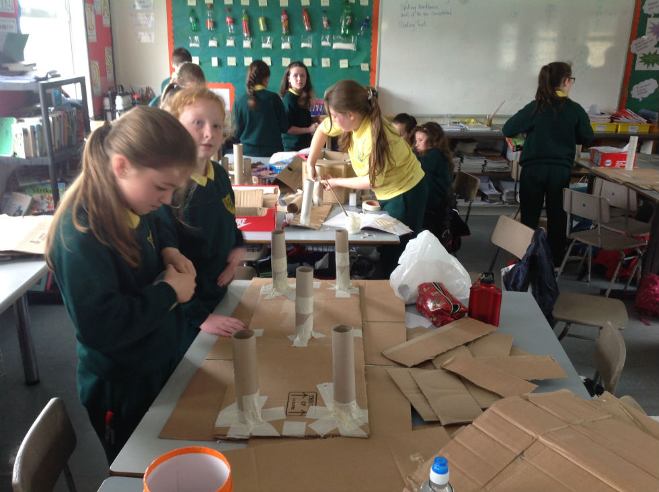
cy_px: 246
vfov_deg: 40.6
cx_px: 330
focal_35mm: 35
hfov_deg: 52.7
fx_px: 665
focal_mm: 4.28
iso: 80
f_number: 2.4
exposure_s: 1/15
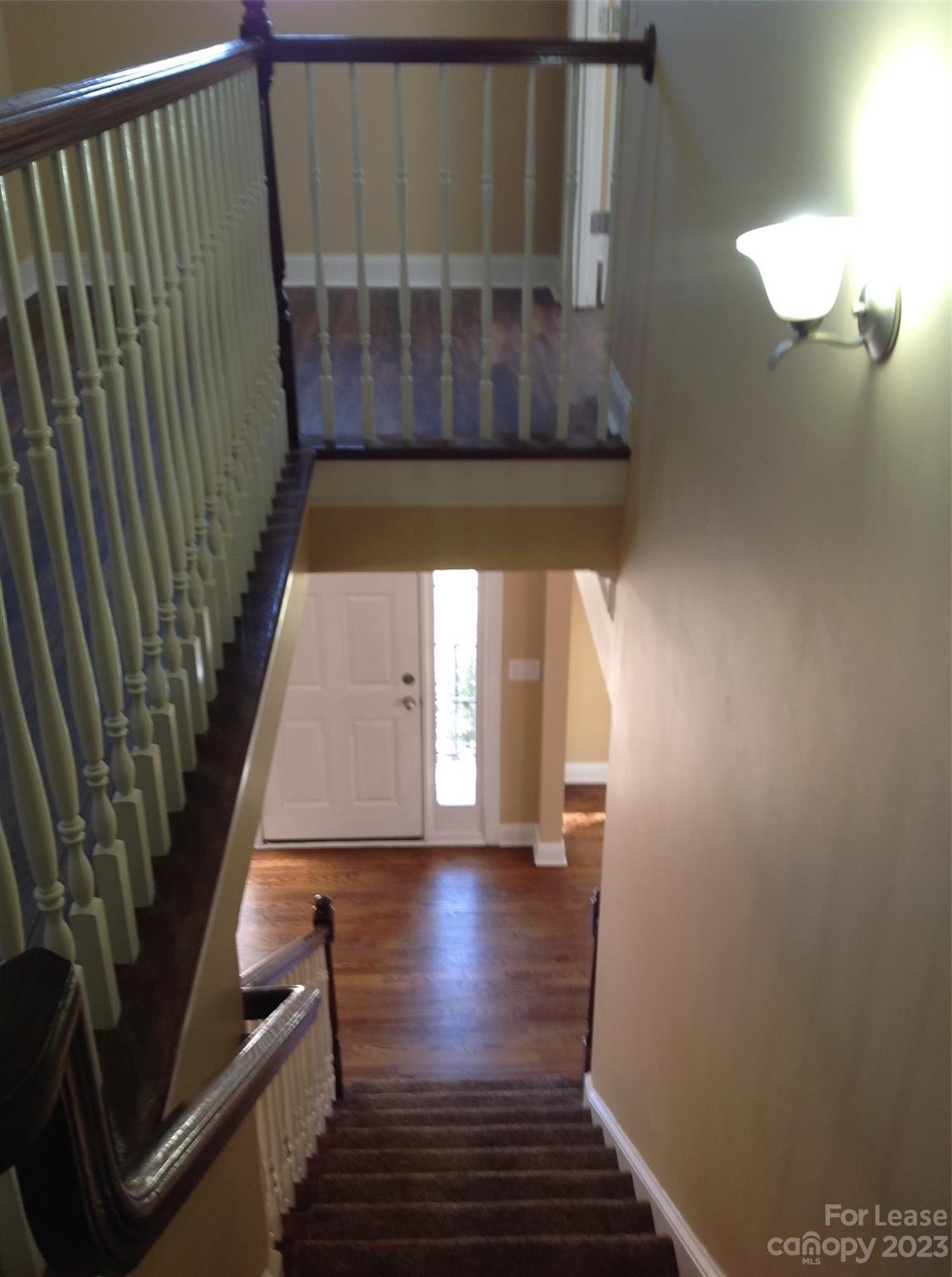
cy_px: 638
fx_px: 1288
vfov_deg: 52.7
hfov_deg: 40.6
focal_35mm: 35
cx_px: 476
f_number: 2.4
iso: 50
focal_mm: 4.28
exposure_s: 1/17
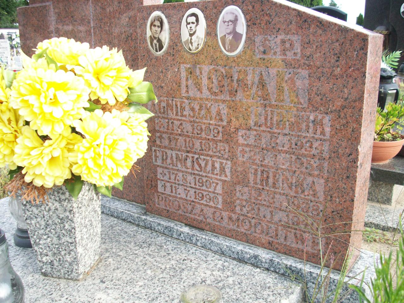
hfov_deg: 50.1
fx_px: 432
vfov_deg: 38.7
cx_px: 202
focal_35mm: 37
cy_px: 152
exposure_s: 1/250
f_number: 2.8
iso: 80
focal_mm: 6.2
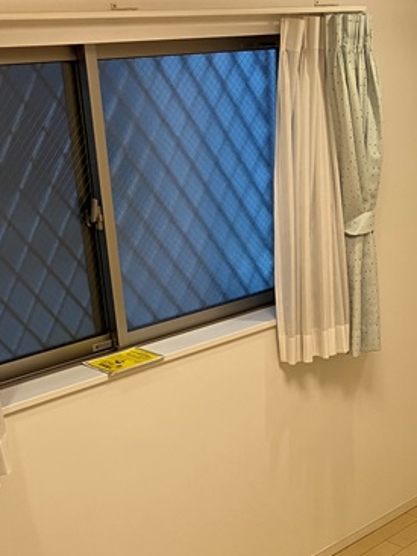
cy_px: 467
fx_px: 932
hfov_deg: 24.9
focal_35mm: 58
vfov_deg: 32.1
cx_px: 317
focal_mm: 3.99
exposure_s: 1/50
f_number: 1.8
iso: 64
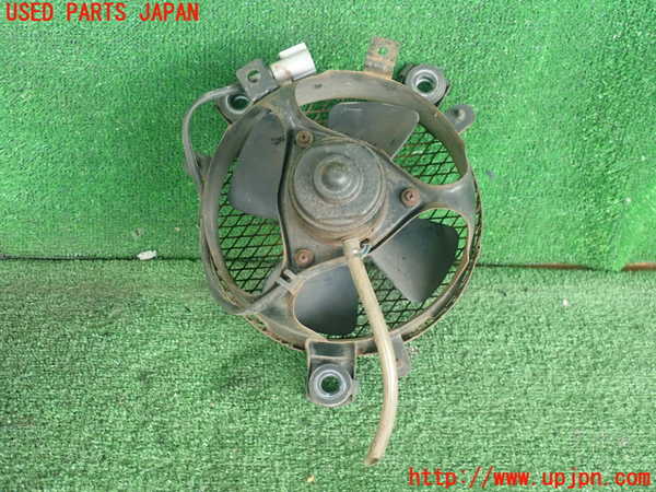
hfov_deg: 41.2
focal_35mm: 46
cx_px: 328
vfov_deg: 31.5
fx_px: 872
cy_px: 246
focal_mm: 8.41
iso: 800
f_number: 3.1
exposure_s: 1/60
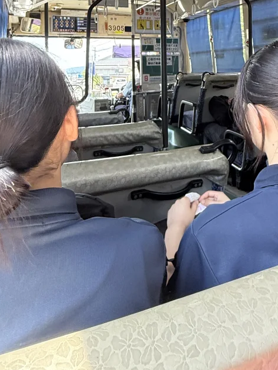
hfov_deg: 42.8
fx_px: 342
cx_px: 210
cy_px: 59
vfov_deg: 52.1
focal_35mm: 32
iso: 100
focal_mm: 2.22
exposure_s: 1/99
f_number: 2.2
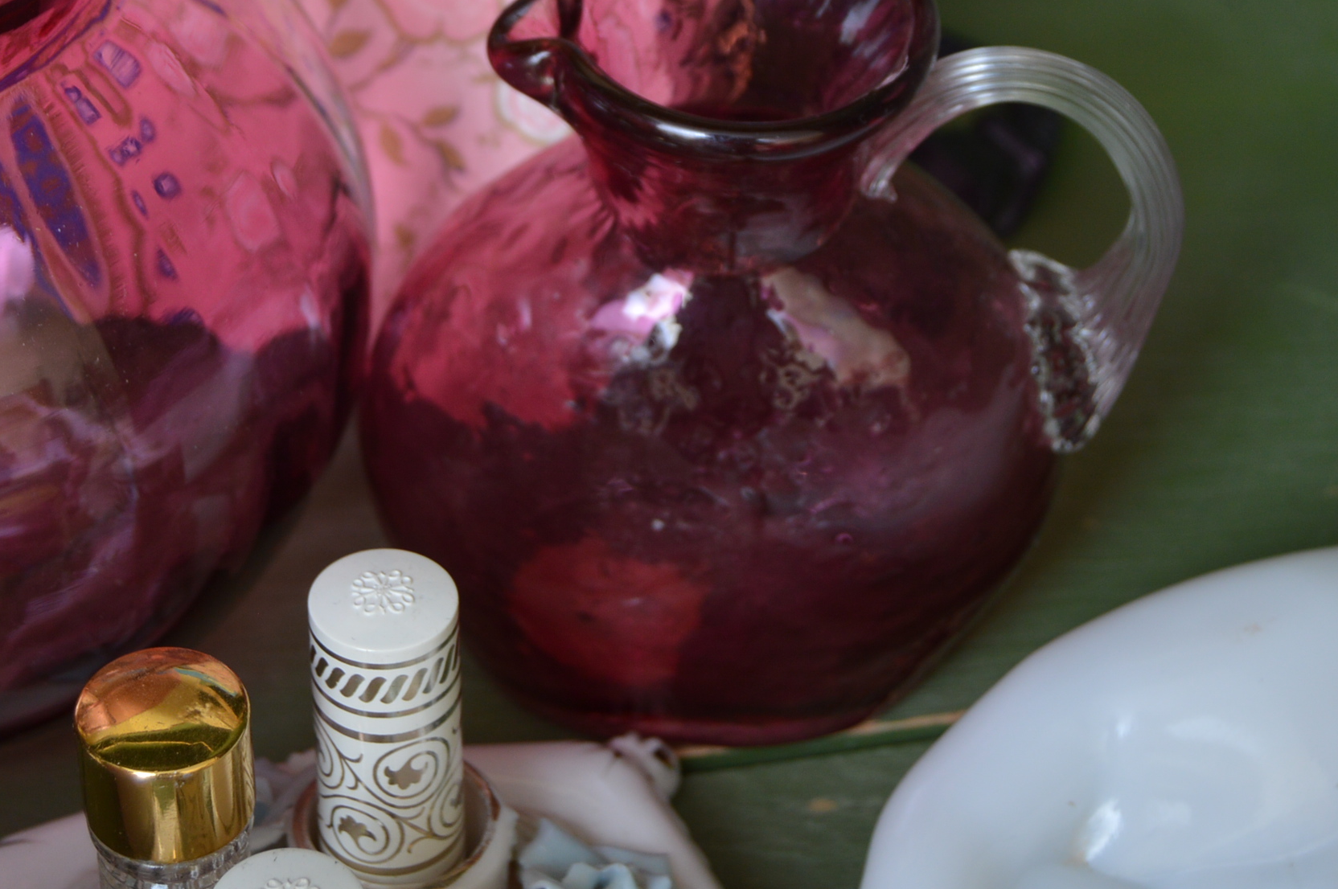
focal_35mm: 95
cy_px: 170
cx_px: 462
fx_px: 3524
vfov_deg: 14.3
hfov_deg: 21.4
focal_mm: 35
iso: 200
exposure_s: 1/200
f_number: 4.5
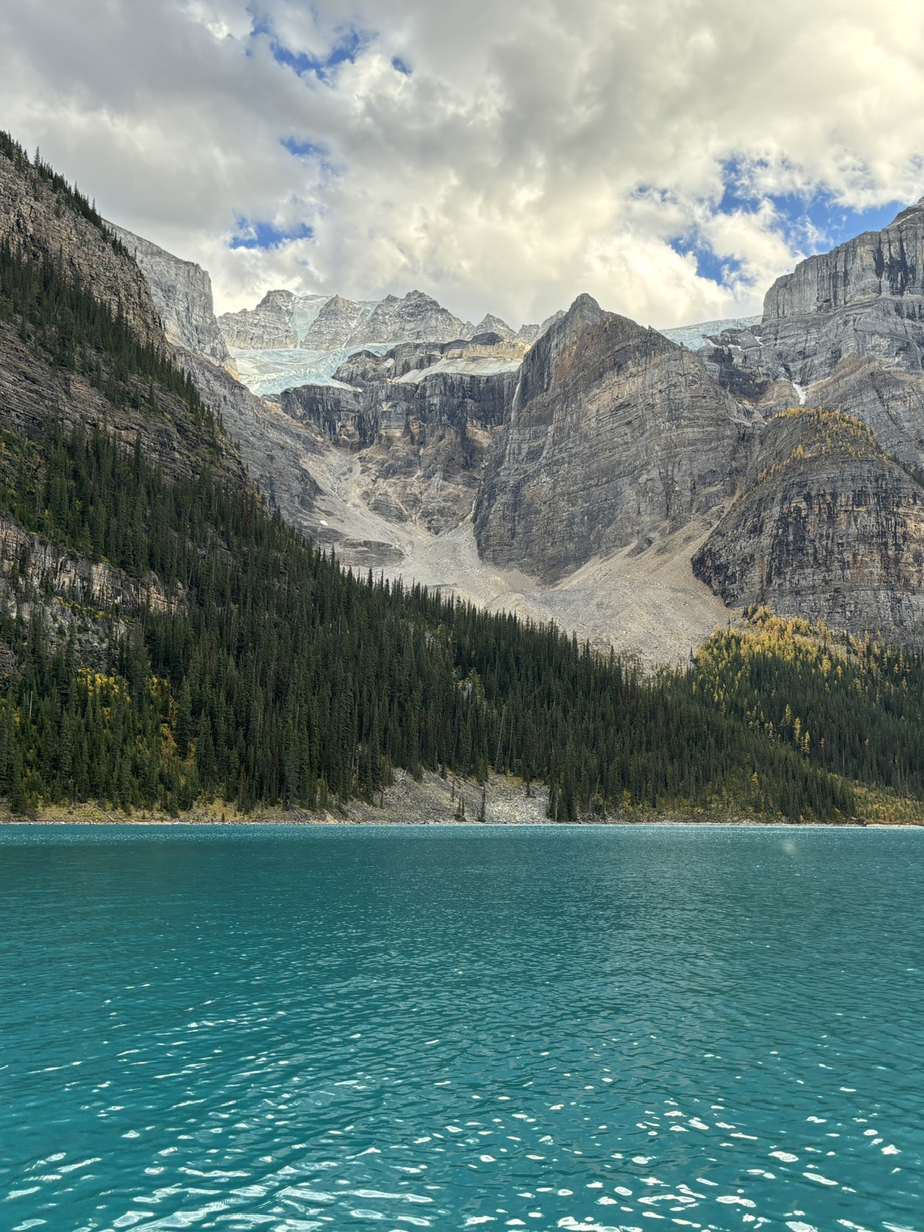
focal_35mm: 35
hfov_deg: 40.4
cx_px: 583
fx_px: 1245
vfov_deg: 52.6
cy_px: 613
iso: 50
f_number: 1.6
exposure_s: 1/419
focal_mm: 5.96
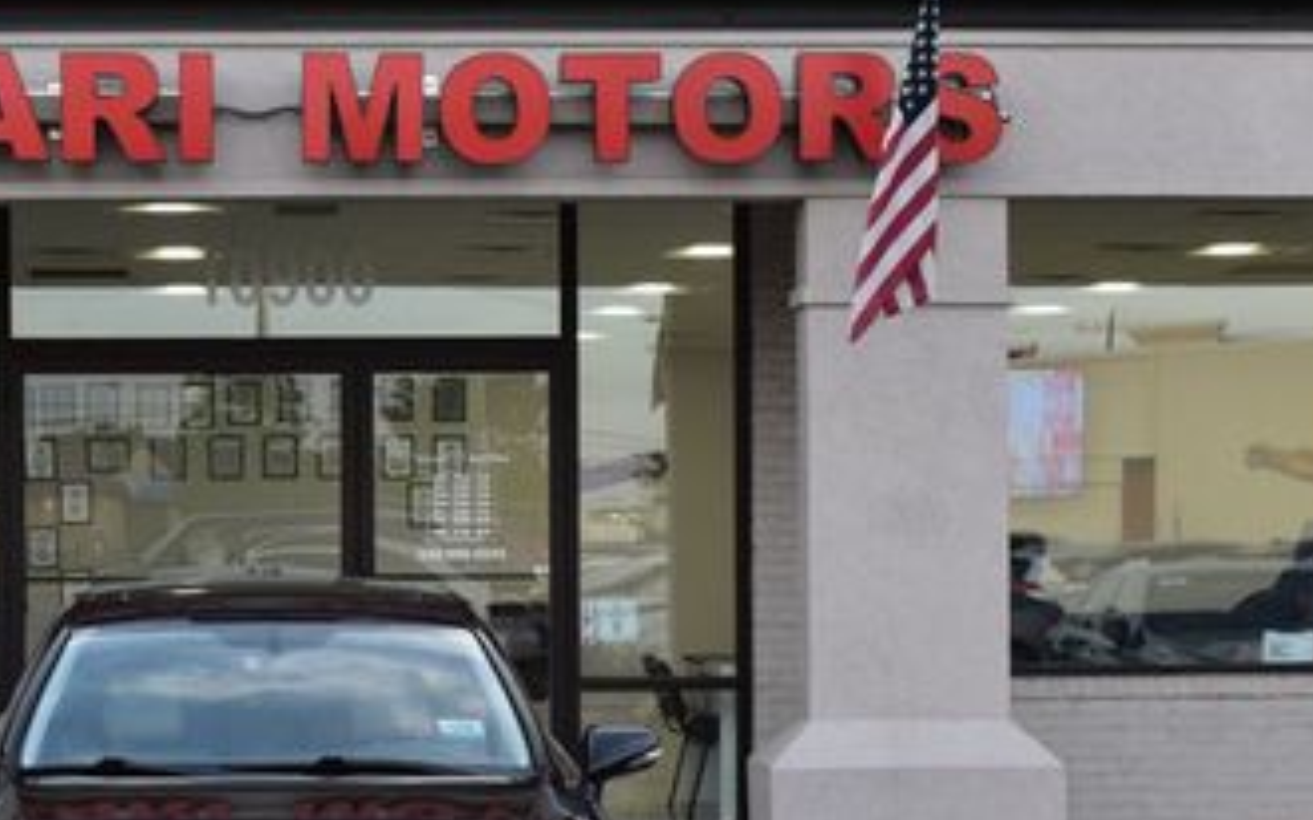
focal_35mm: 89
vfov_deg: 14.6
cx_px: 358
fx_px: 3184
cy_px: 601
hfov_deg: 23.1
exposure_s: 1/100
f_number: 9
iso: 400
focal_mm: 30
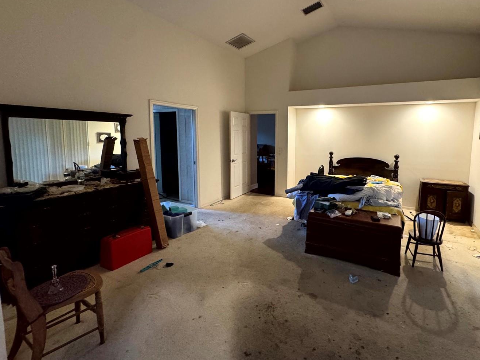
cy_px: 156
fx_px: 236
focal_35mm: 17
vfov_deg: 74.3
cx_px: 283
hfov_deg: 90.1
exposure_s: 1/60
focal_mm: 2.22
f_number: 2.2
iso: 640
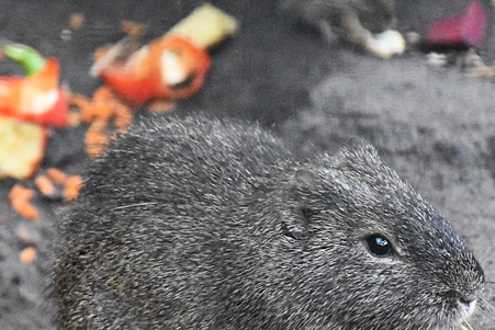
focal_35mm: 477
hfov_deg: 4.3
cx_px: 245
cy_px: 271
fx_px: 6560
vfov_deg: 2.9
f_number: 5.6
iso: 12800
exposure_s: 1/400
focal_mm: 140
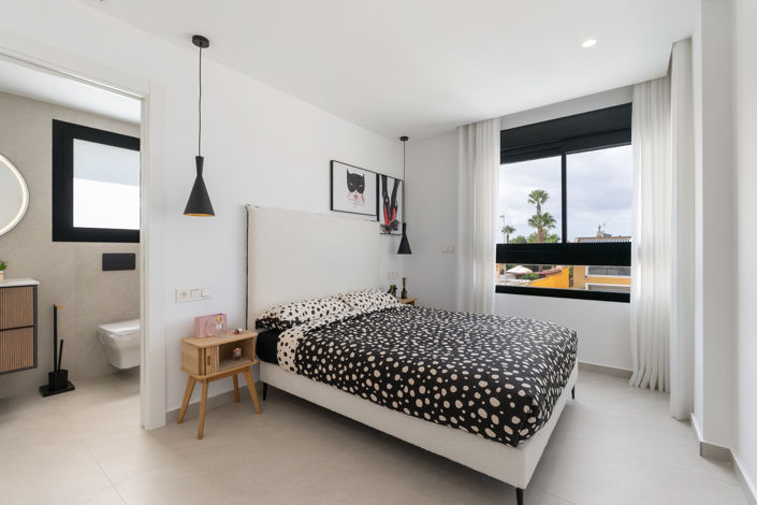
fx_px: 315
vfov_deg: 77.3
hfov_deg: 100.4
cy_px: 252
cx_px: 378
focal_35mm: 15
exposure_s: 1/50
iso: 320
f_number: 8
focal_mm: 10
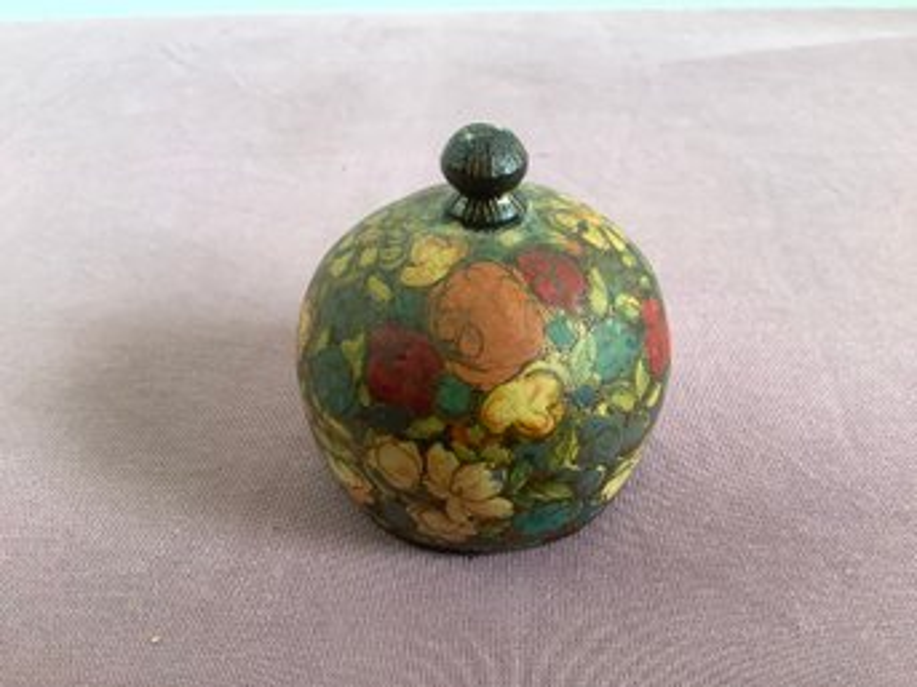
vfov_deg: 45.4
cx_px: 458
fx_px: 821
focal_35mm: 31
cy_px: 344
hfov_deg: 58.4
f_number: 2.4
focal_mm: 3.3
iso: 64
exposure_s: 1/50
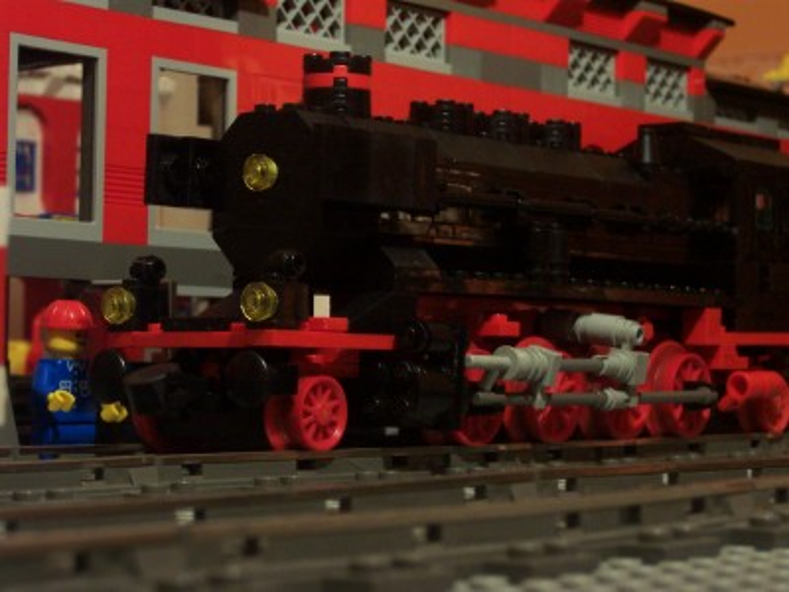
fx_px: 2598
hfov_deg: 17.3
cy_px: 296
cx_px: 394
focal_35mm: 114
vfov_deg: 13.0
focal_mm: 17.6
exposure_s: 1/8
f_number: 4.8
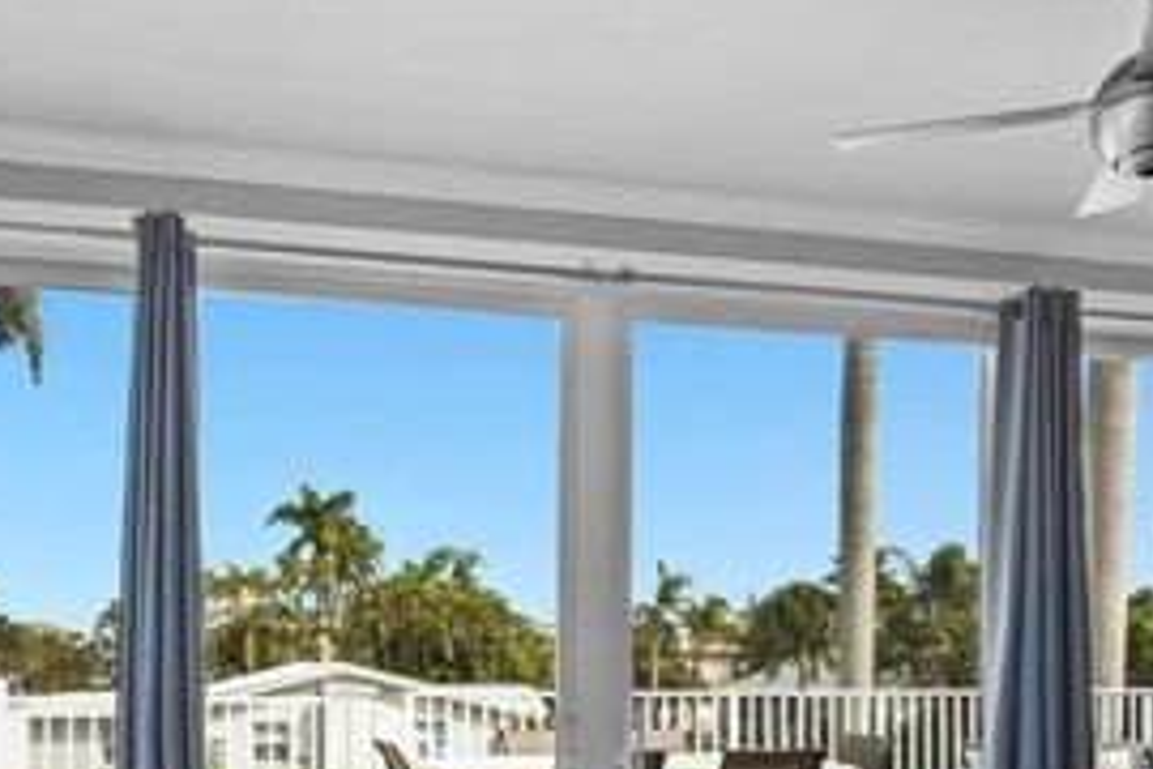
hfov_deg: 50.6
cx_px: 523
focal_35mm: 38
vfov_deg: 33.5
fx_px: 1217
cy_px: 664
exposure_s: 1/20
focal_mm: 7
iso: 250
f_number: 11
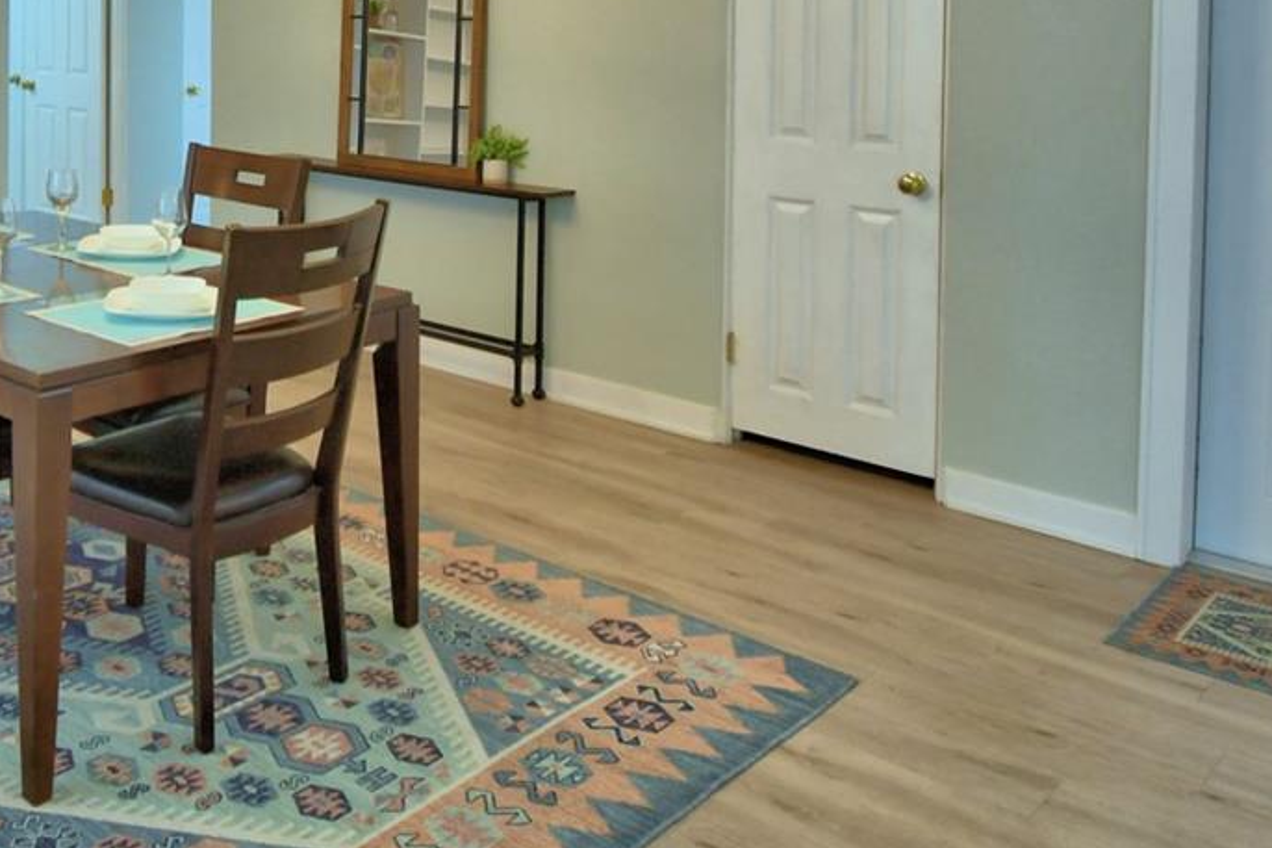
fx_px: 1236
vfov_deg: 34.9
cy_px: 30
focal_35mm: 35
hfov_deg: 49.9
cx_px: 191
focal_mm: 10
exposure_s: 1/50
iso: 400
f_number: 4.5
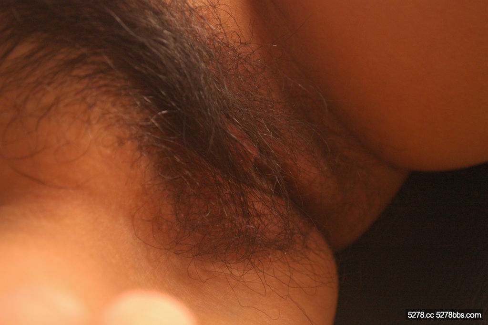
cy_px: 162
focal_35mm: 82
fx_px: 1117
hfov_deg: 24.6
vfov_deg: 16.5
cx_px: 244
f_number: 6.3
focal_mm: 55
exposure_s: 1/60
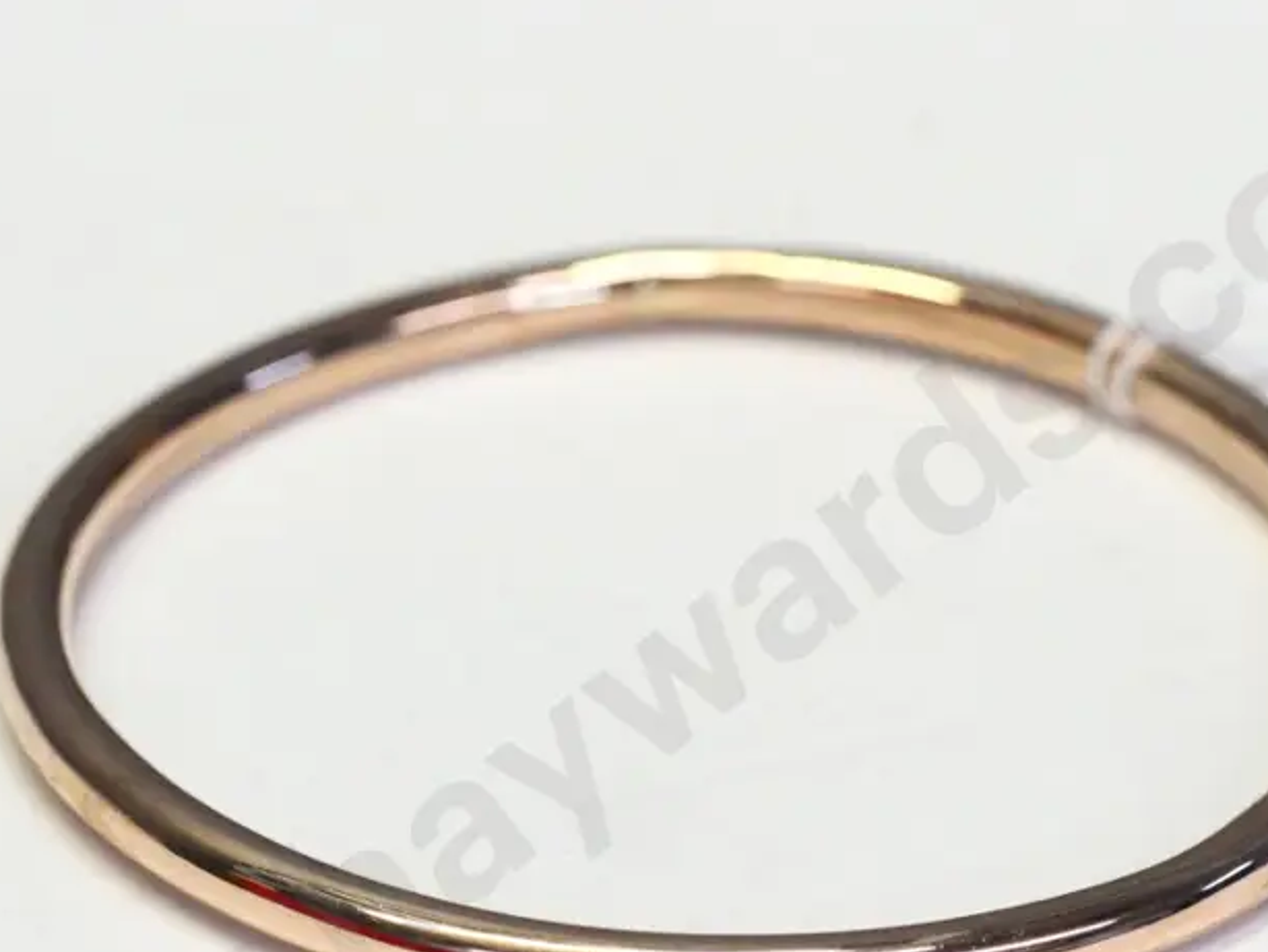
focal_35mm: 200
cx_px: 712
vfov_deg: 7.4
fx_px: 7329
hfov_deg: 9.9
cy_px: 653
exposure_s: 1/250
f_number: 5.6
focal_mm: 60
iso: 3200
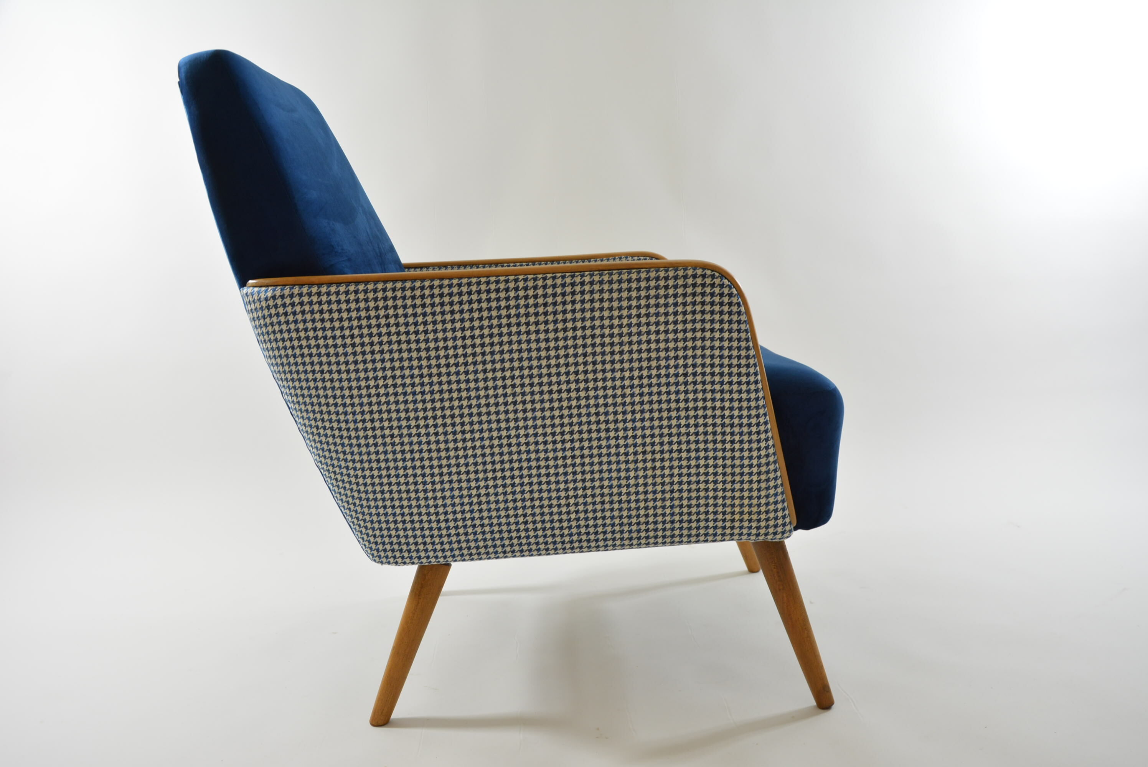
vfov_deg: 41.8
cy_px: 384
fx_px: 1005
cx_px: 574
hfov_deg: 59.5
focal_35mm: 32
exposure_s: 1/60
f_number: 6.3
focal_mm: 21
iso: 400
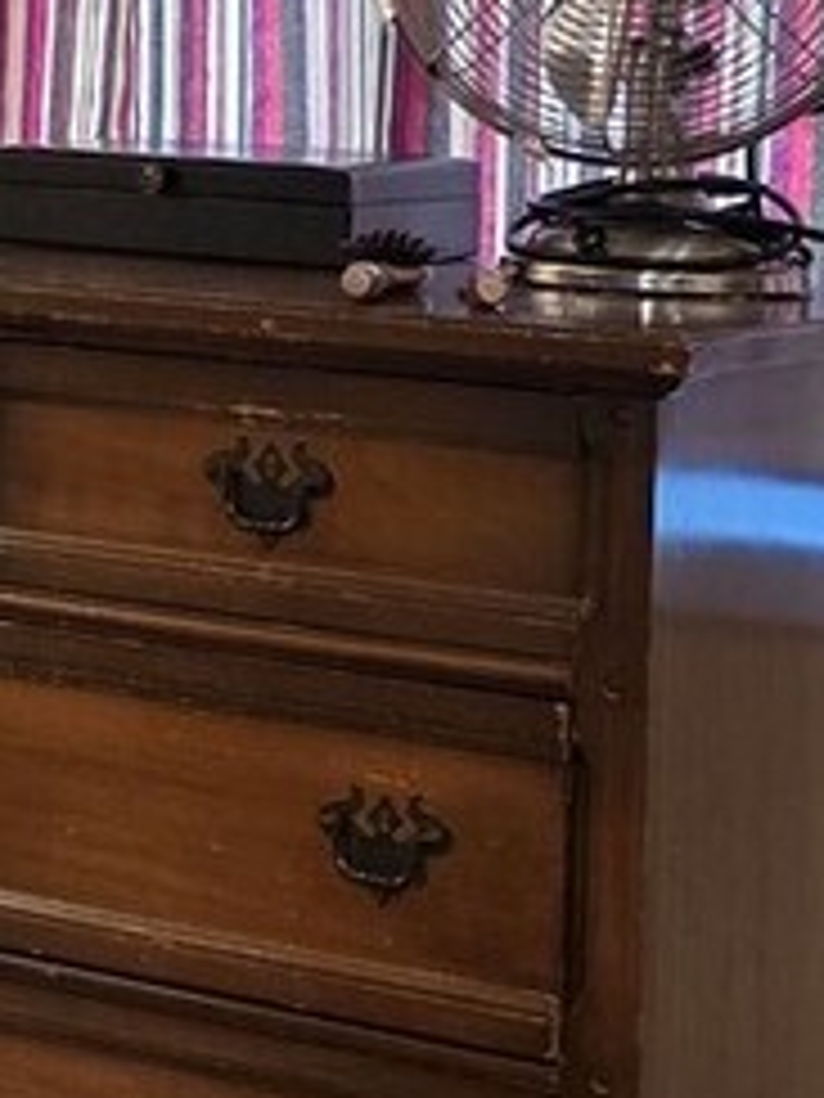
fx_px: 4316
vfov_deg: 14.3
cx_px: -599
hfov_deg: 10.3
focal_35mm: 136
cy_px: -22
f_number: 1.7
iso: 320
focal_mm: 6.3
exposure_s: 1/120
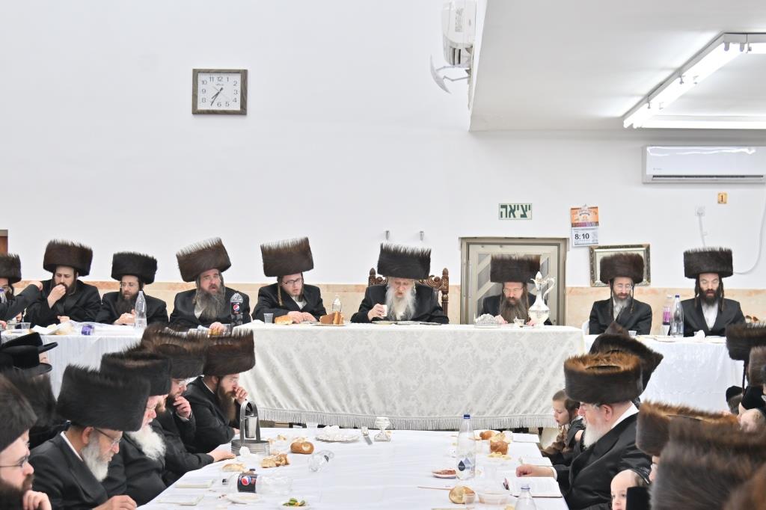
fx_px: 1212
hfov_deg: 35.1
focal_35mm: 57
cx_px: 383
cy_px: 255
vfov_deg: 23.8
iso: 500
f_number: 4
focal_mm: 38
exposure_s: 1/250
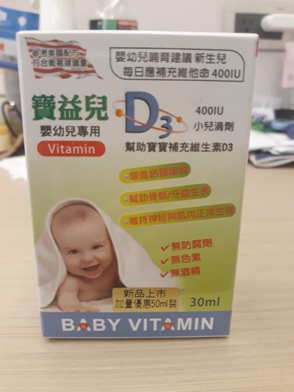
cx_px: 147
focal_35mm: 27
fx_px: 306
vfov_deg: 65.3
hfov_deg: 51.4
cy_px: 196
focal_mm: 3.71
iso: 200
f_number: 1.7
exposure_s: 1/24
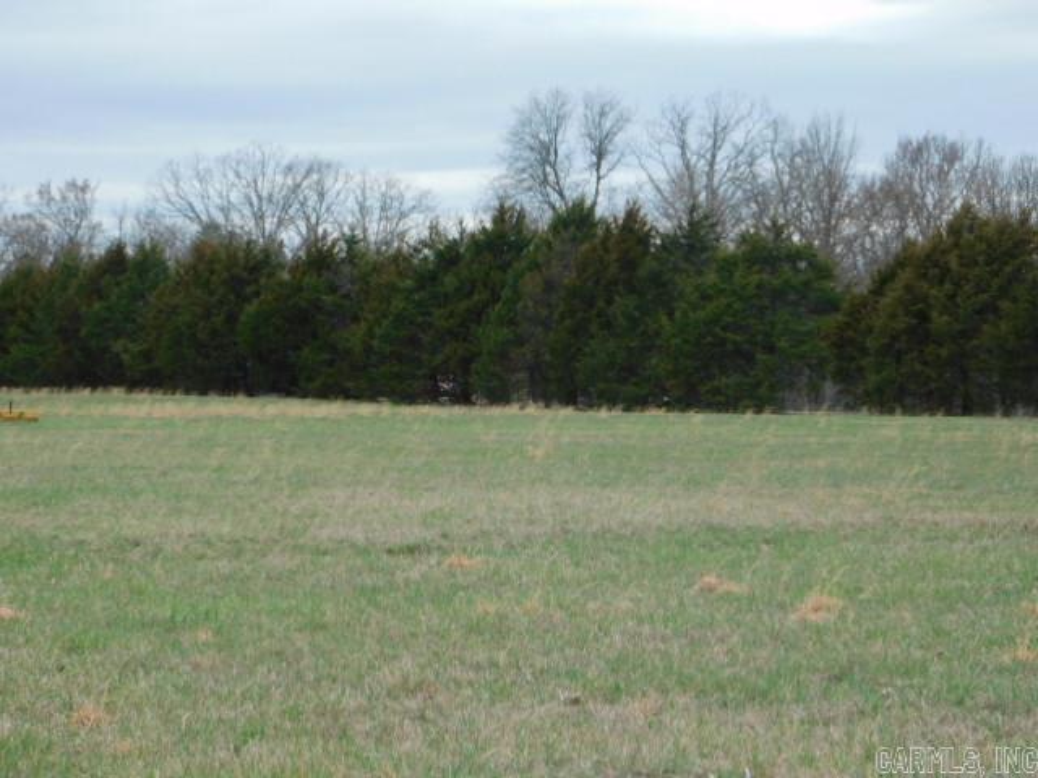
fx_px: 4018
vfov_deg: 11.1
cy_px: 389
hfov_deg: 14.7
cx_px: 519
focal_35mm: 134
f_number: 5
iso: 125
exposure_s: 1/125
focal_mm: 23.7
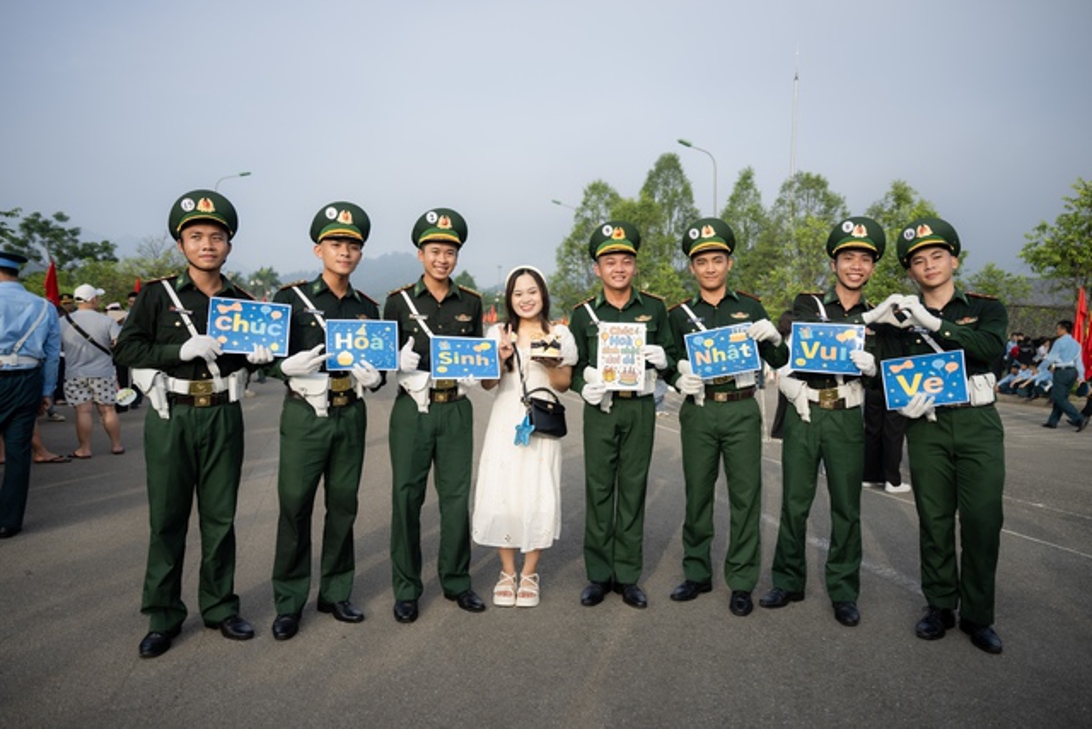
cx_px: 546
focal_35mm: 24
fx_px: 728
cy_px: 364
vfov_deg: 53.2
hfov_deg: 73.7
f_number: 2.8
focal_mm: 24
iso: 160
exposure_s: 1/1000
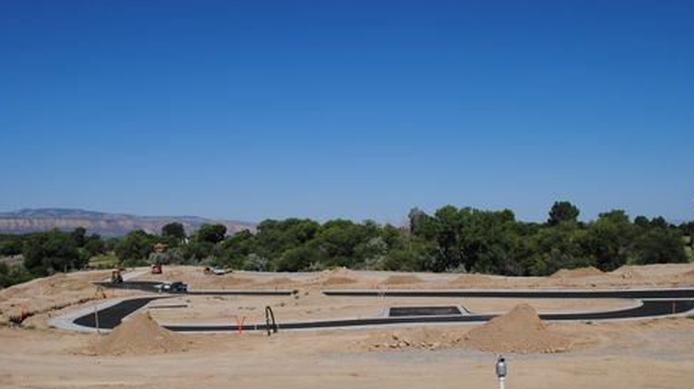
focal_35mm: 36
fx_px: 662
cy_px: 214
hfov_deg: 55.3
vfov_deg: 32.8
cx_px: 346
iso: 100
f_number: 9
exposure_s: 1/320
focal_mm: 22
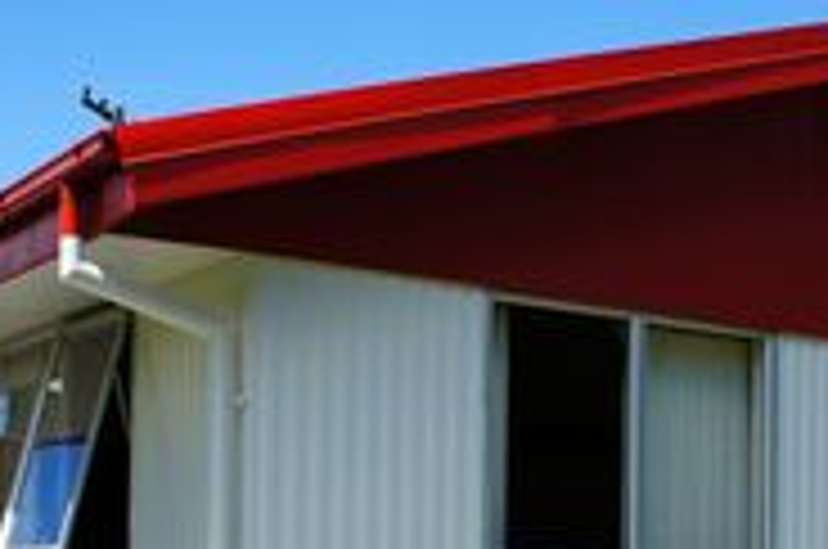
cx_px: 508
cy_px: 614
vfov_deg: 18.8
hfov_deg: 29.2
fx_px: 1584
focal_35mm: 69
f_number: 8
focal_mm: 18
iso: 200
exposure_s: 1/400
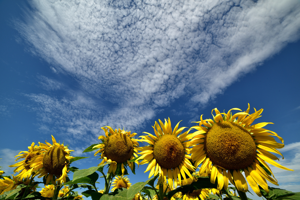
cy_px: 100
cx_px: 150
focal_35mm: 14
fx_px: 117
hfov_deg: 104.2
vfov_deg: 81.2
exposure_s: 1/80
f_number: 14
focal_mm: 14
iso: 64
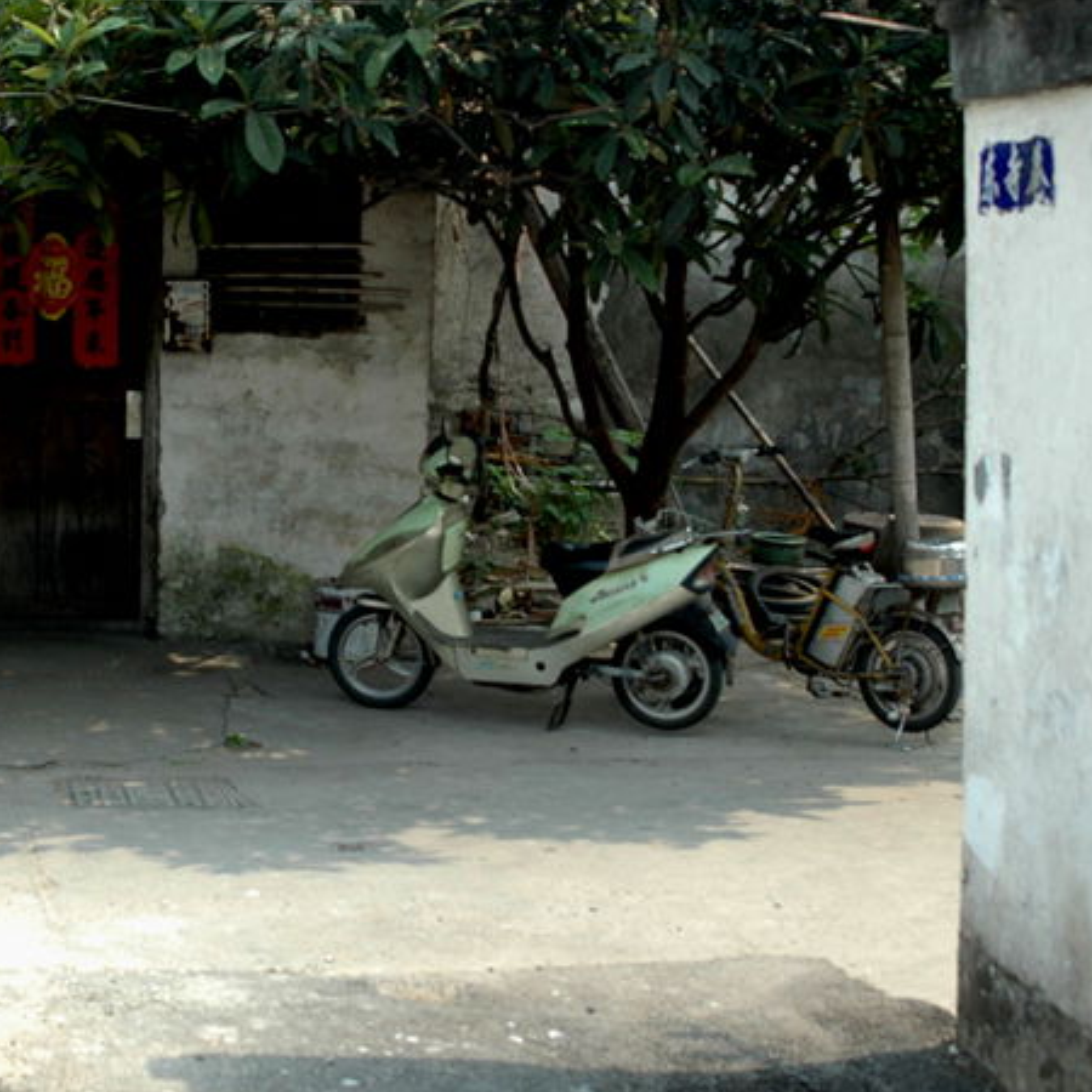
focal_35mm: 77
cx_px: 493
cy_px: 499
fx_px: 2748
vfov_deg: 22.5
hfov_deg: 22.5
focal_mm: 34
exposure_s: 1/250
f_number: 5.6
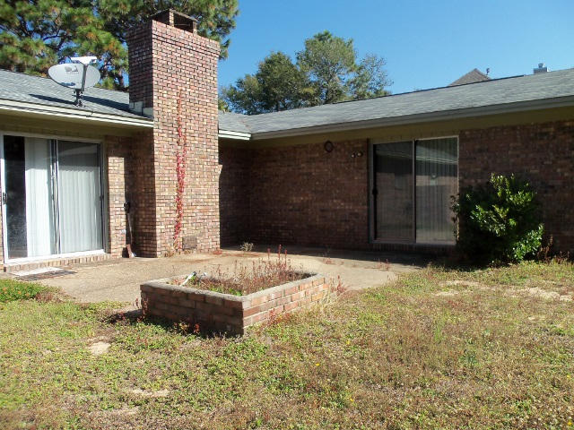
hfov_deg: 61.7
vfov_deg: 48.2
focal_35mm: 29
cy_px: 215
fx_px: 481
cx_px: 287
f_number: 3.4
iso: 80
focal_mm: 5.2
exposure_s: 1/640
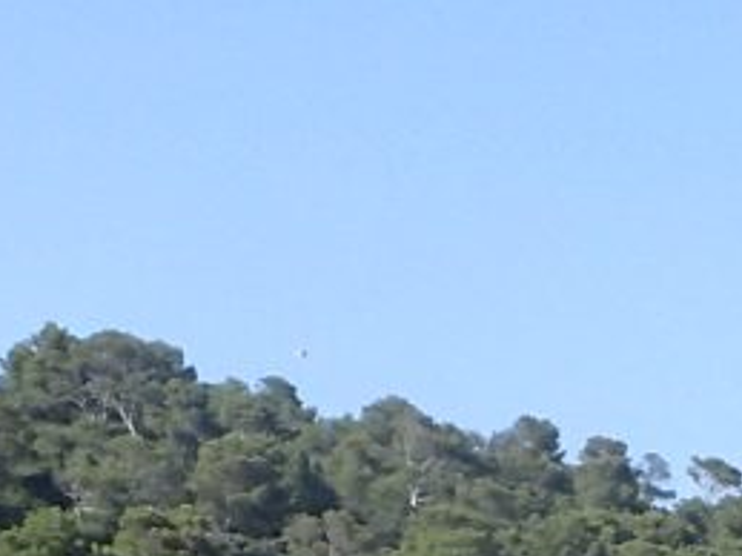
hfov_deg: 9.9
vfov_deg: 7.2
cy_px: 1207
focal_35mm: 198
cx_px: 702
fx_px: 4242
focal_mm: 5.87
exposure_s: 1/640
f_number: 3.2
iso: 100
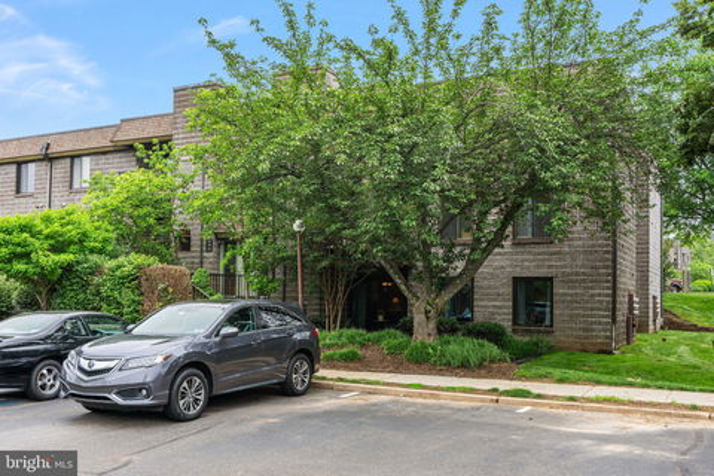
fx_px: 694
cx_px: 357
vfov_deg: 37.9
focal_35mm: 35
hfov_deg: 54.4
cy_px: 238
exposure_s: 1/320
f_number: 7.1
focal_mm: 35
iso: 320
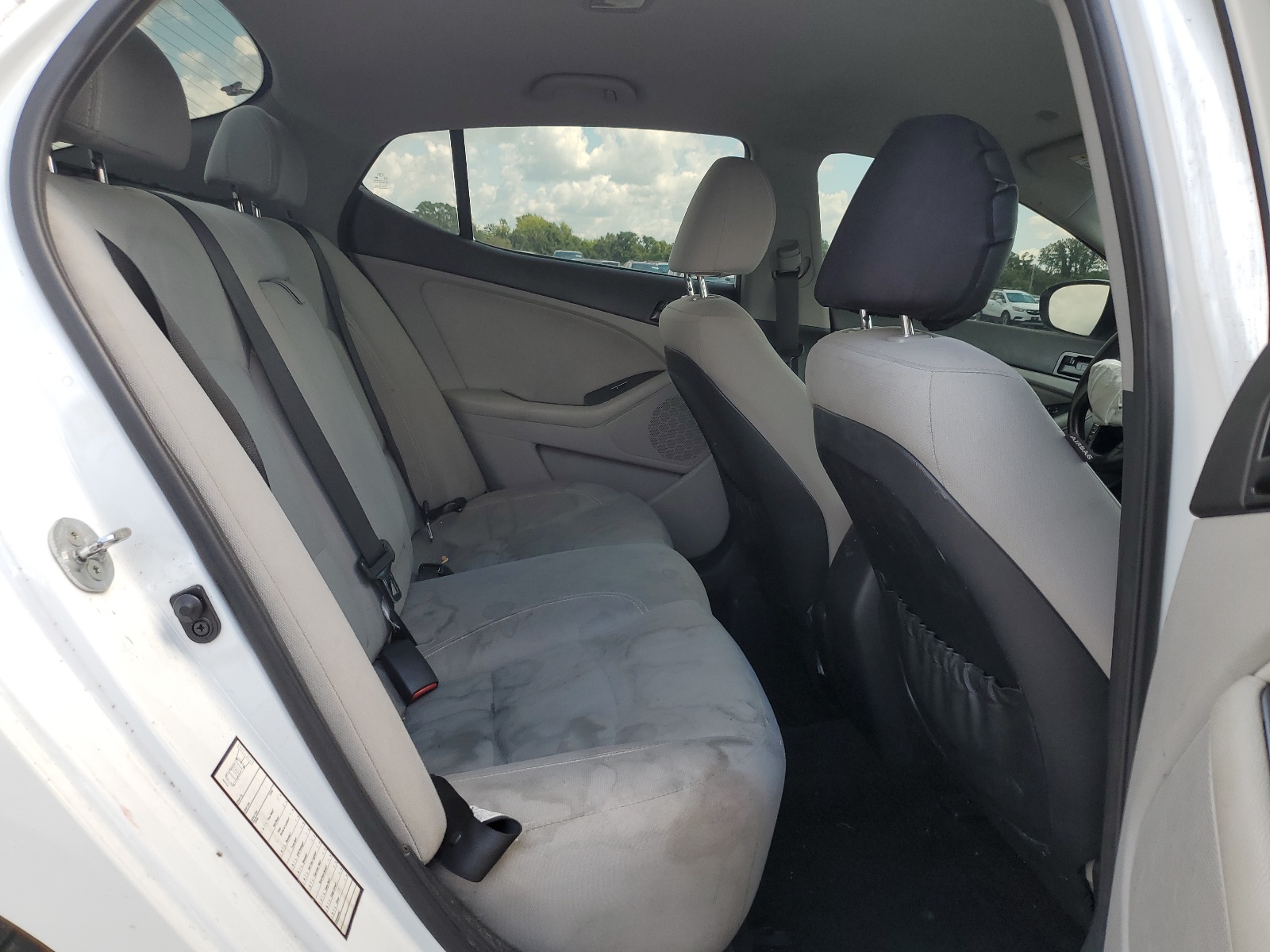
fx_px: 954
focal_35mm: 26
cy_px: 476
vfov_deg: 53.1
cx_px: 635
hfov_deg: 67.3
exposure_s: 1/500
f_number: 1.5
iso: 50
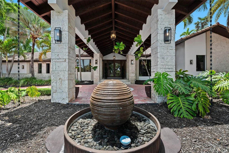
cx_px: 114
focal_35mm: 14
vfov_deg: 81.2
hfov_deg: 104.2
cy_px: 76
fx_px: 89
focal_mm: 14
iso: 100
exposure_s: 1/125
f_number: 6.3
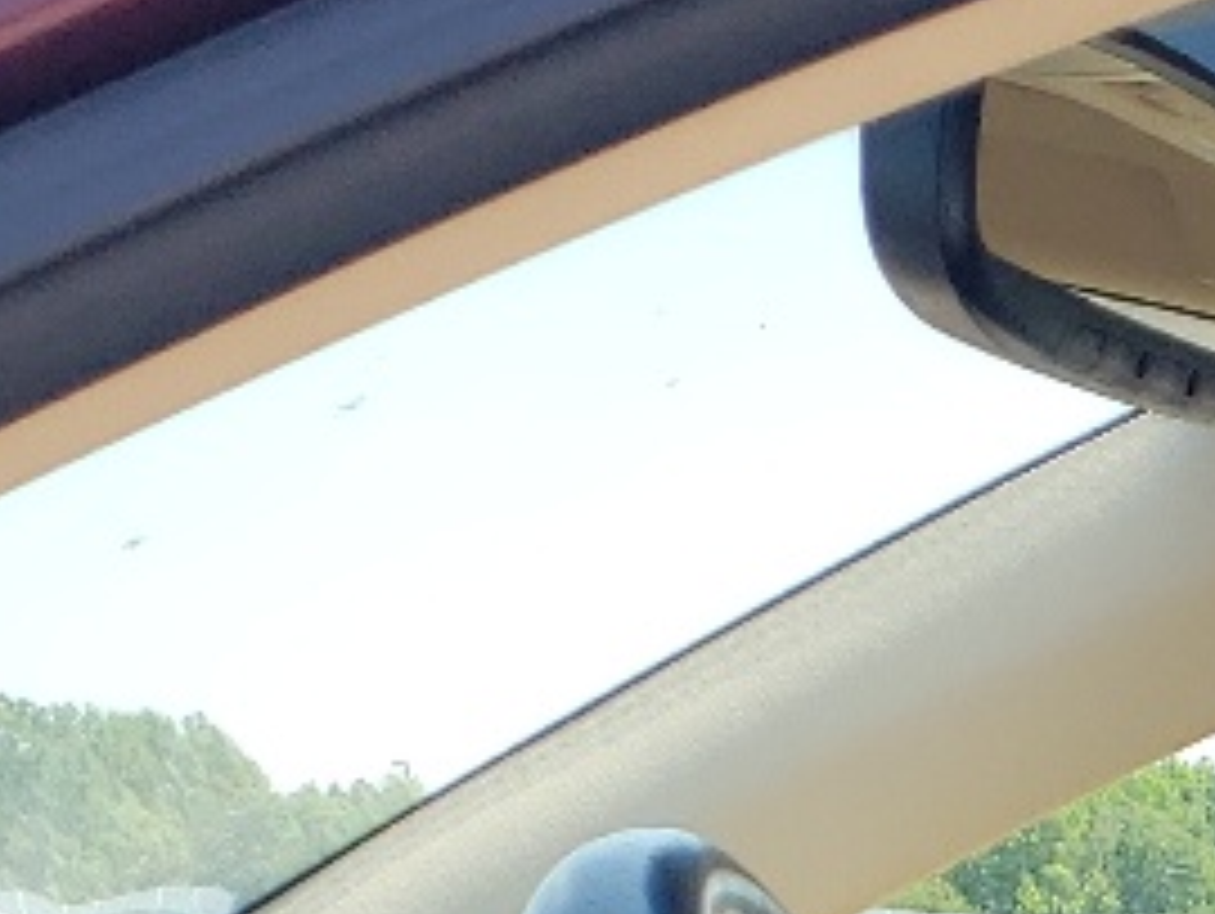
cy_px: 2598
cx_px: 2120
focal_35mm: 154
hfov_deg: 11.9
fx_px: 5410
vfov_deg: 8.4
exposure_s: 1/588
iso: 50
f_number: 1.5
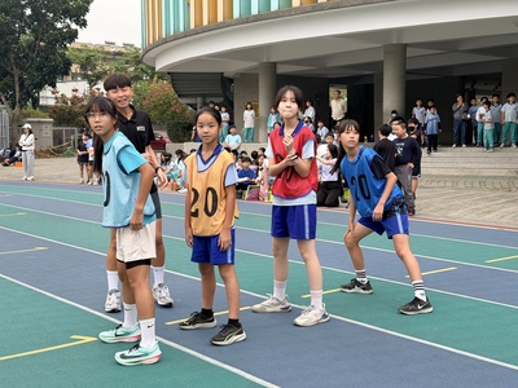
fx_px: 718
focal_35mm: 48
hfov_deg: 39.7
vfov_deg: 30.3
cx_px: 259
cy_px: 194
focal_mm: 6.76
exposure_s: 1/754
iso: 64
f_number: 1.78
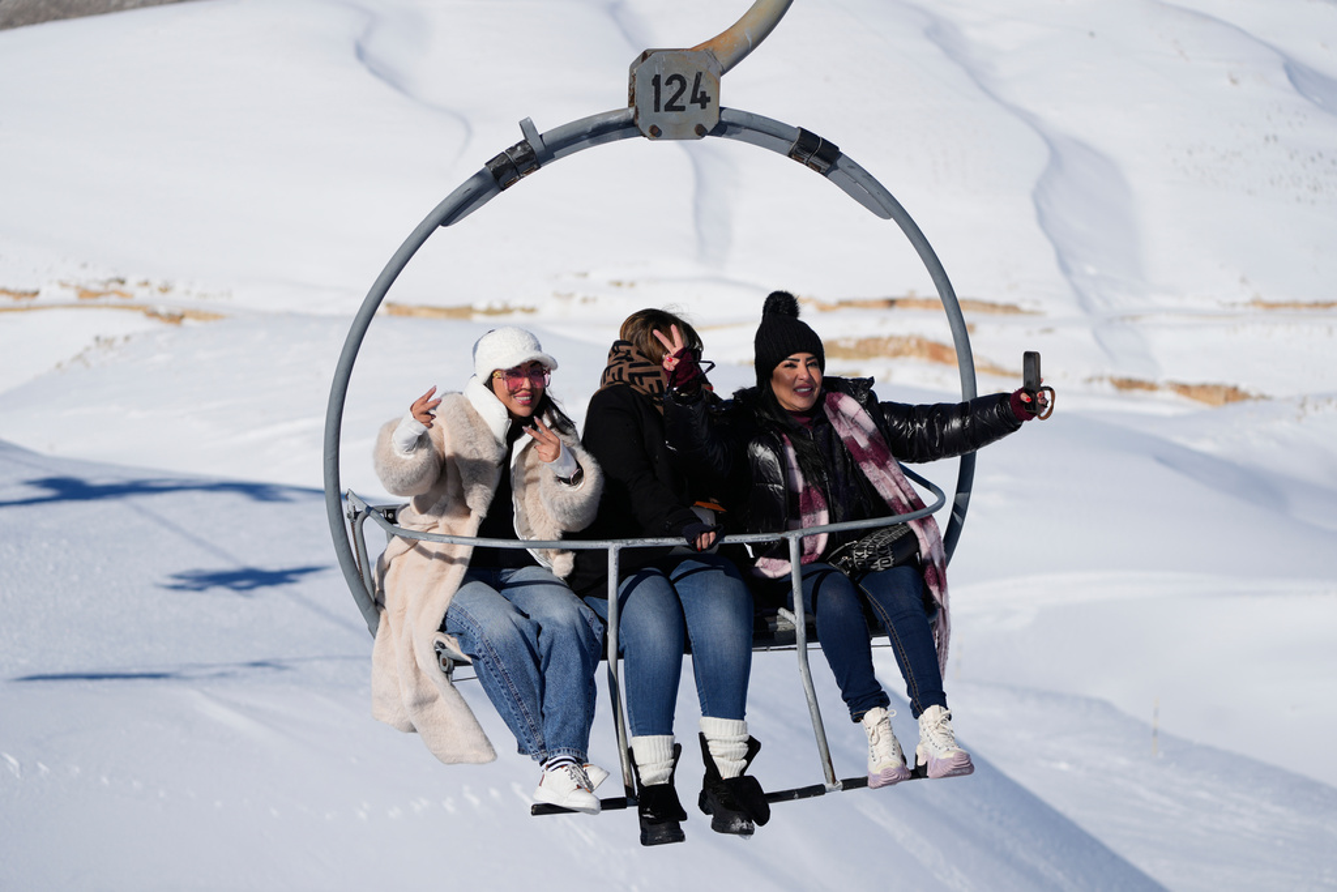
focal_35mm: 102
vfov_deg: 13.4
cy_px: 446
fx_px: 3788
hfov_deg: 20.0
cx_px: 668
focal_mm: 102
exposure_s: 1/2500
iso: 125
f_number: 4.5
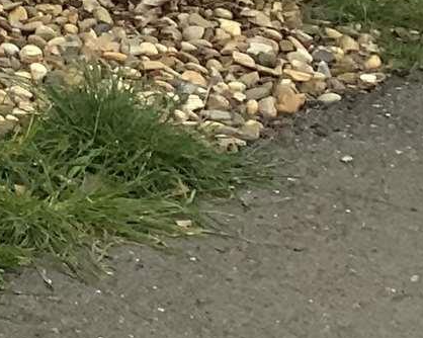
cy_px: -806
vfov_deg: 6.5
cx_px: -1129
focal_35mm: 208
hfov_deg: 7.4
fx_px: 2603
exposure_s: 1/295
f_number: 1.8
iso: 16
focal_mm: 3
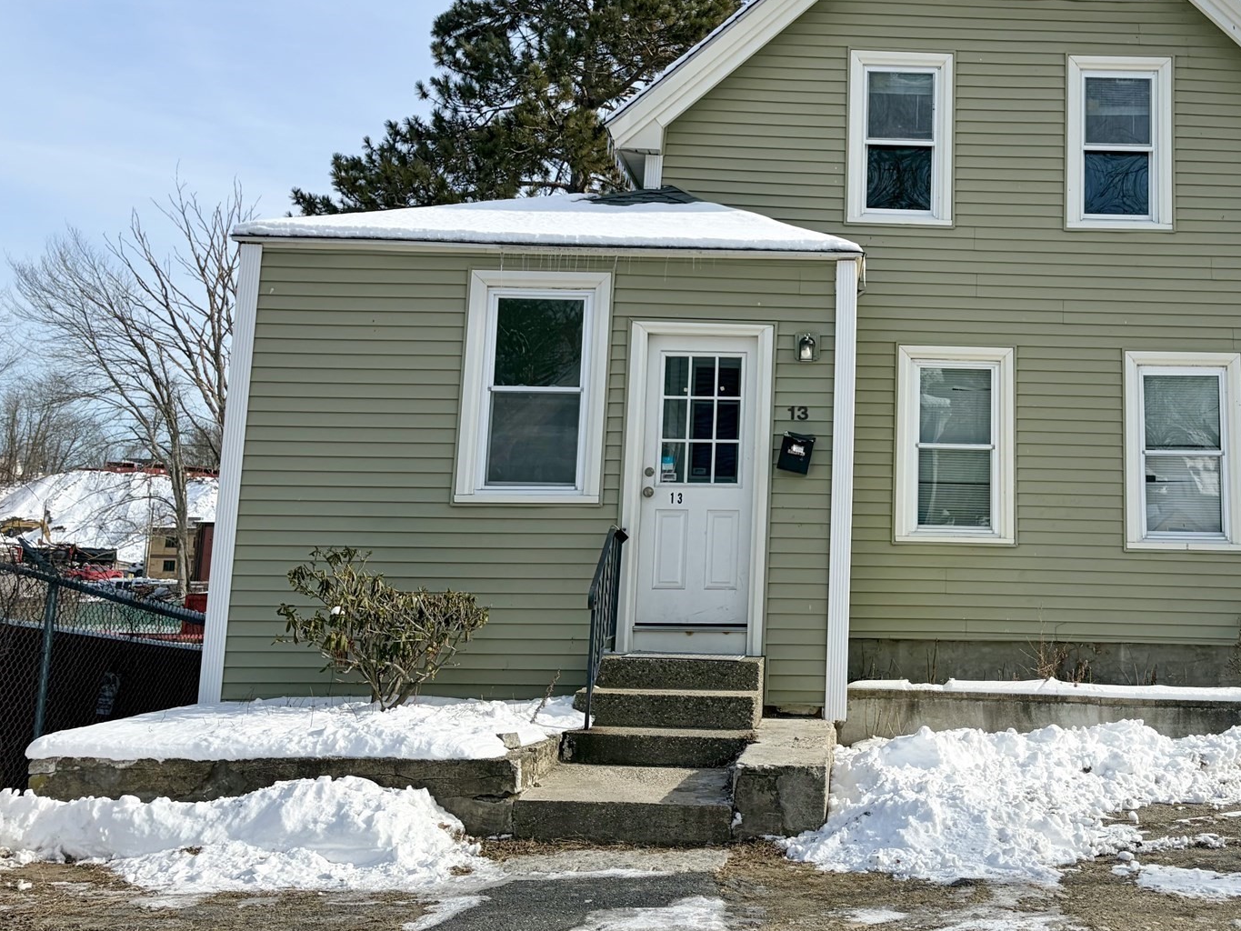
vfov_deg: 36.6
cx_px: 896
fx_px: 1398
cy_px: 358
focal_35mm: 39
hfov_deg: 46.5
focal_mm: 5.96
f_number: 1.6
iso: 50
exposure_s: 1/3623
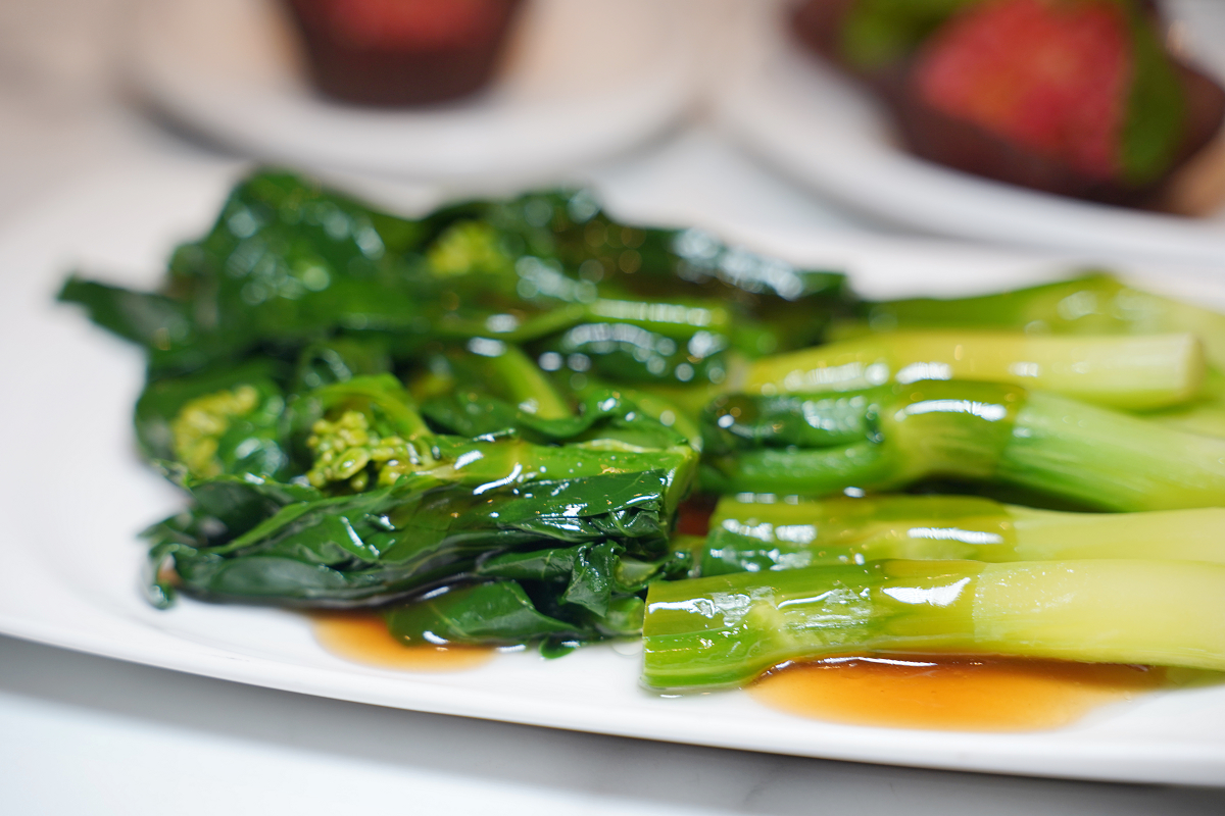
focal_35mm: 75
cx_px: 612
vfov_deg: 18.2
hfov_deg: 27.0
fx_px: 2552
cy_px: 408
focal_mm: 75
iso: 320
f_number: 4
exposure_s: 1/80
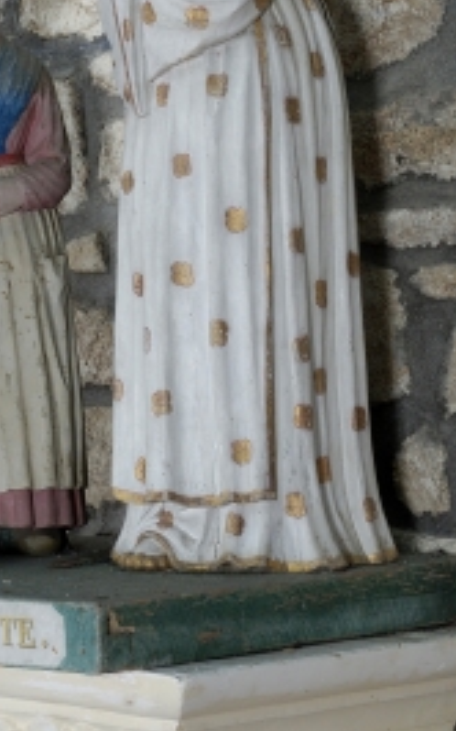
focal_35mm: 141
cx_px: 52
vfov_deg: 14.7
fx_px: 2807
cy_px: 104
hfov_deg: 9.3
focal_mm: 48
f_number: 20
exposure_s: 1/100
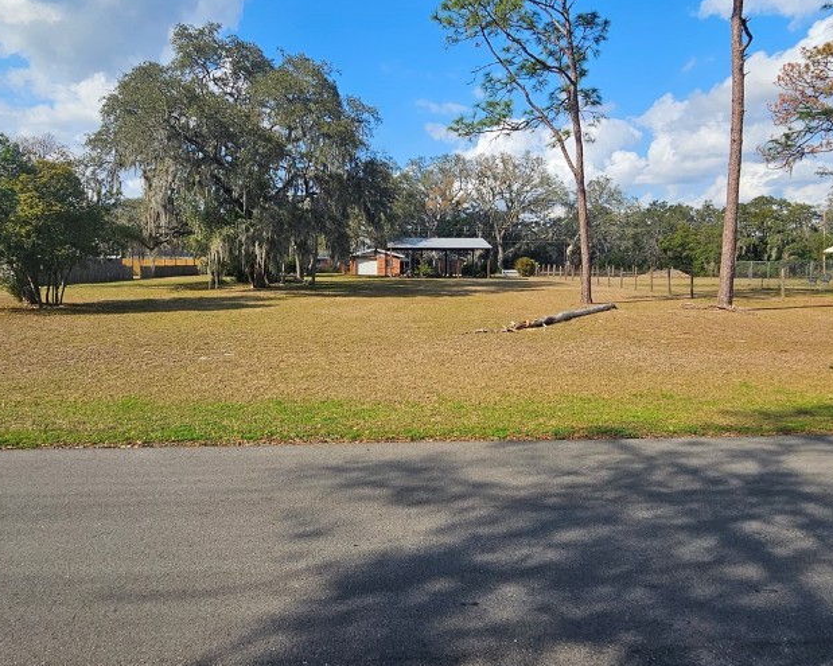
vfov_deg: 65.0
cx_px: 396
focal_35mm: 21
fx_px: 518
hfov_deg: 77.6
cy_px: 270
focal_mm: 2.2
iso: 50
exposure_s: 1/2371
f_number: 2.2
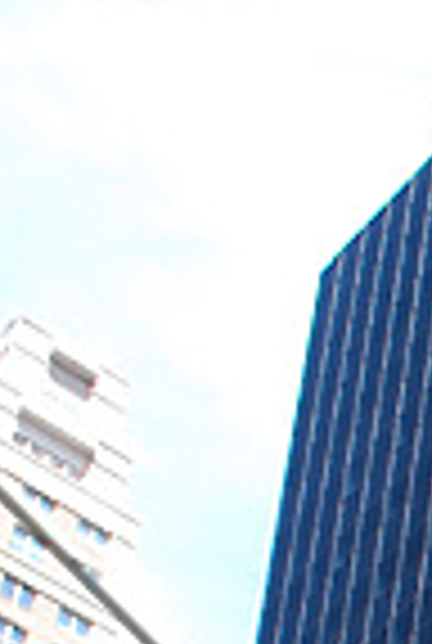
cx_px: 986
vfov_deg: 10.6
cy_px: 1473
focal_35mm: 170
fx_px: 3045
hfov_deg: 7.6
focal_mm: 18
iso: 140
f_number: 5.6
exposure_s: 1/125
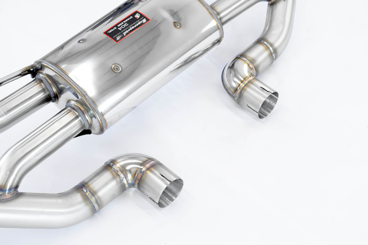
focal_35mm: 63
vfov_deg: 21.6
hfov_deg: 31.9
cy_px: 122
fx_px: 644
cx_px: 184
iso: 2000
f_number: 8
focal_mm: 42
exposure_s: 1/160
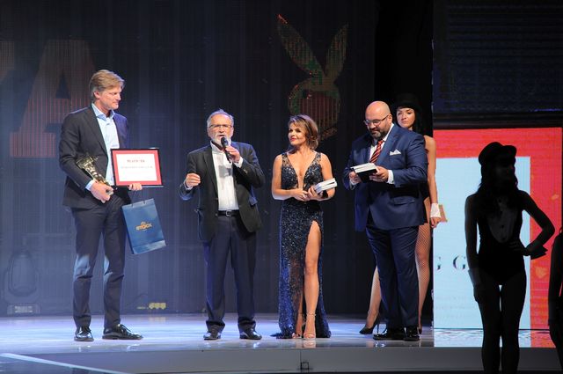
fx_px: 3124
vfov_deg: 6.8
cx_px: 282
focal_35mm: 200
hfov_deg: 10.3
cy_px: 187
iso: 800
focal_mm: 200
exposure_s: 1/160
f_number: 5
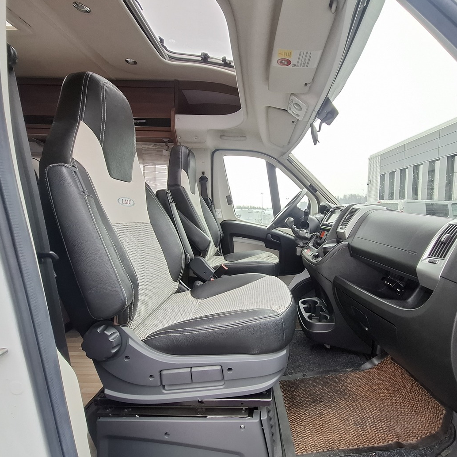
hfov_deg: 87.0
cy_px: 236
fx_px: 239
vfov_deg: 87.4
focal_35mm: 16
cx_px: 256
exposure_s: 1/50
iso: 125
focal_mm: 1.74
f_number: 2.2
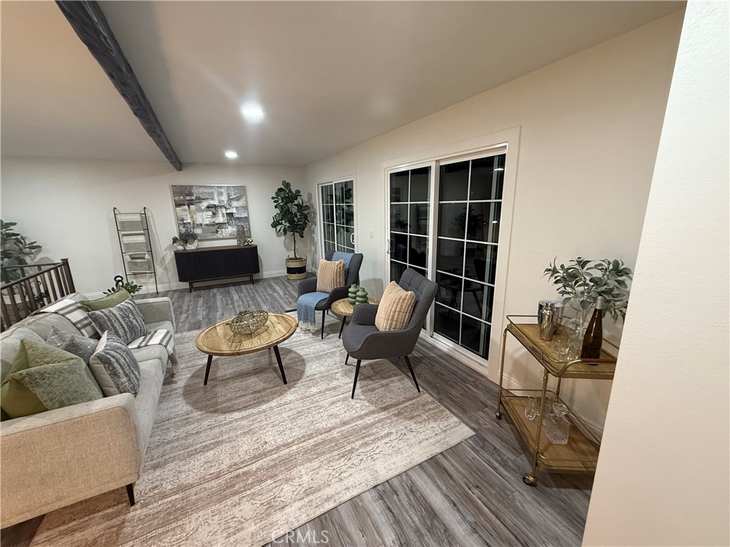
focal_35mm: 14
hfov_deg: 102.1
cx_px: 365
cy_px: 274
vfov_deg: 85.7
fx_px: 295
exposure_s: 1/60
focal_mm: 2.22
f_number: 2.2
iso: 400
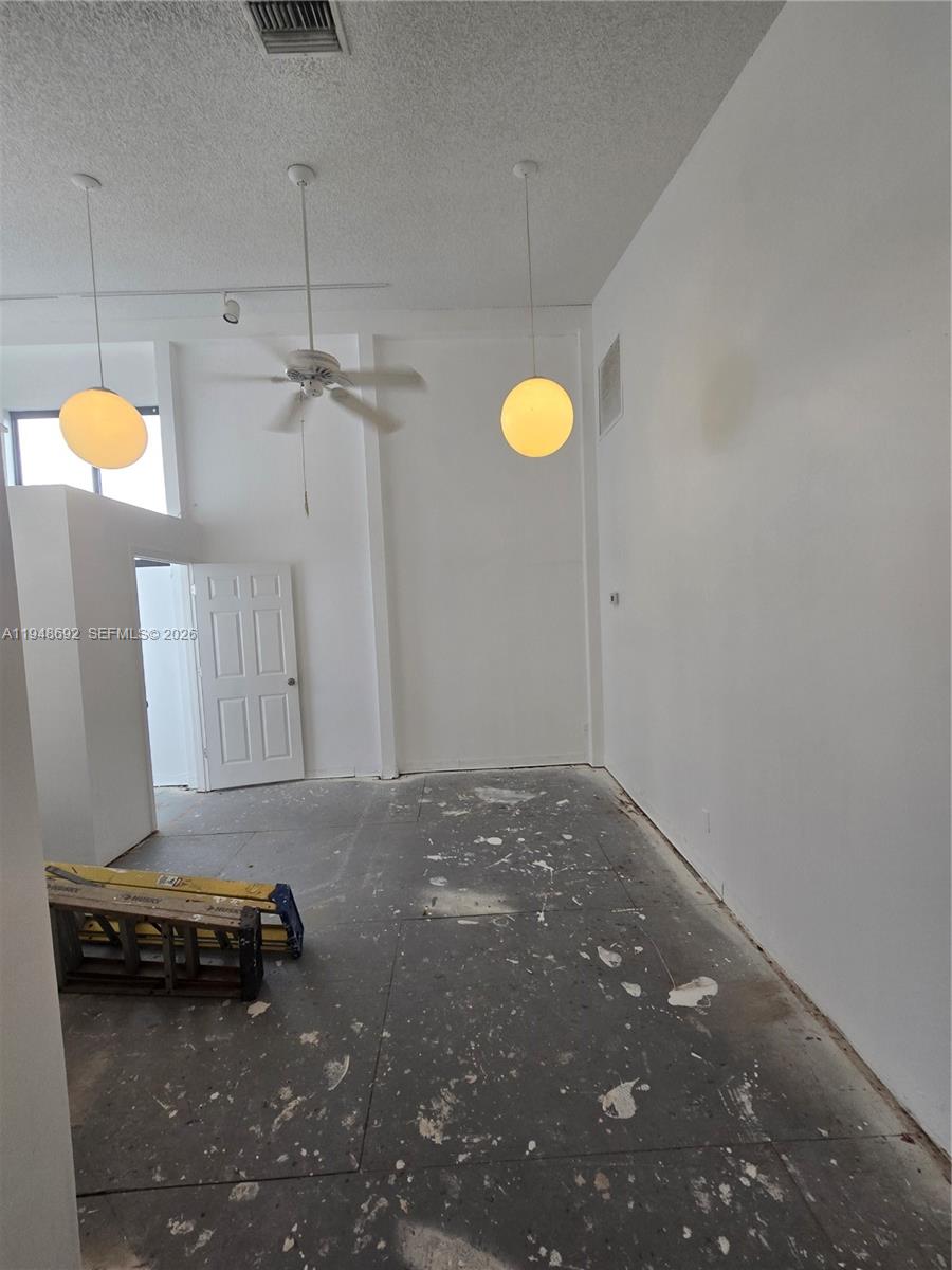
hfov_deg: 89.9
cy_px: 635
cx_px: 476
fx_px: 477
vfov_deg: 106.2
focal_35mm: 13
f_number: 2.2
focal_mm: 2.2
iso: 64
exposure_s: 1/60
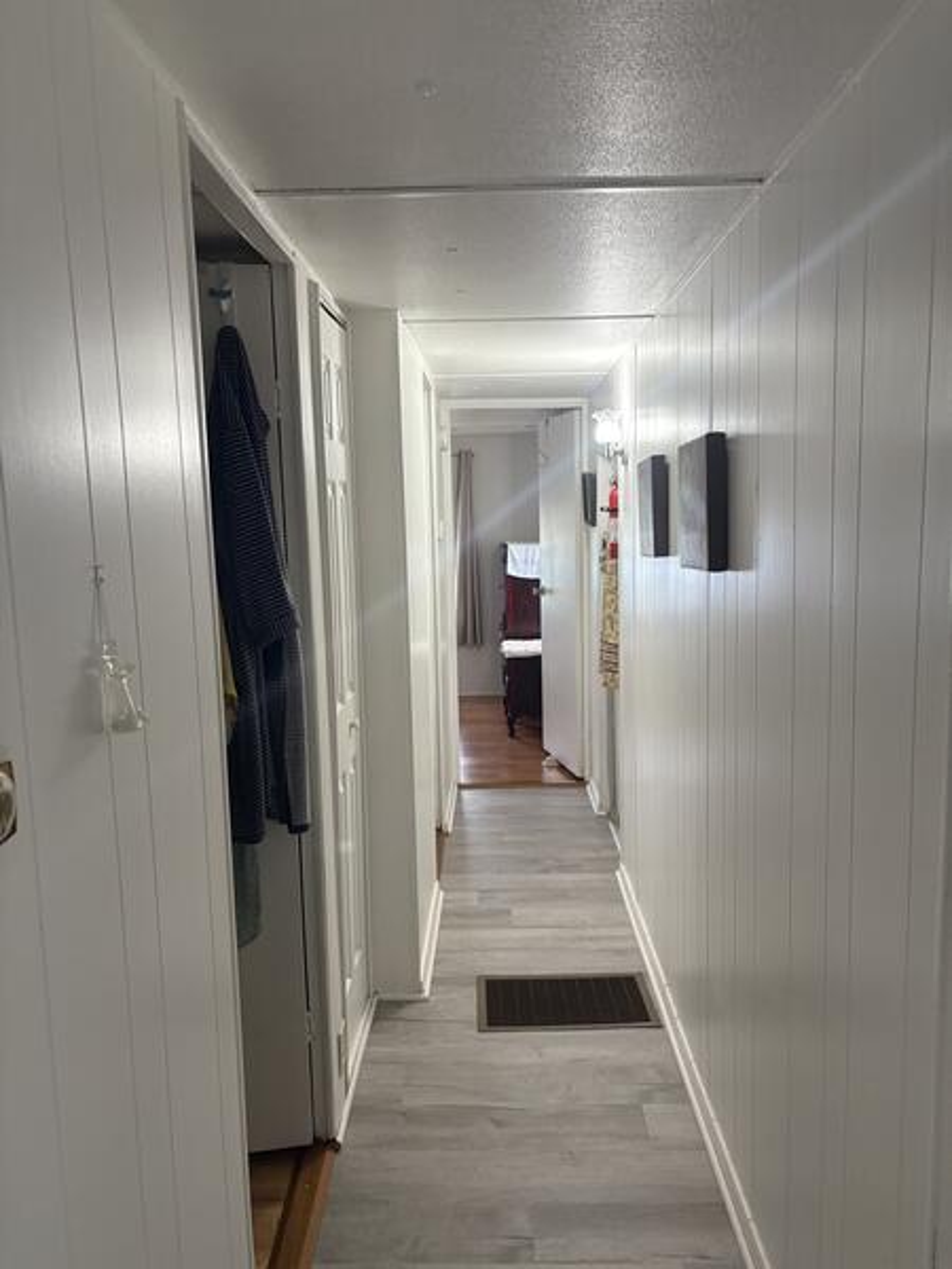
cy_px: 634
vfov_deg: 67.3
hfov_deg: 53.1
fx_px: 953
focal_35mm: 26
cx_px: 476
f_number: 1.6
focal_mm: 5.96
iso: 200
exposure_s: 1/60
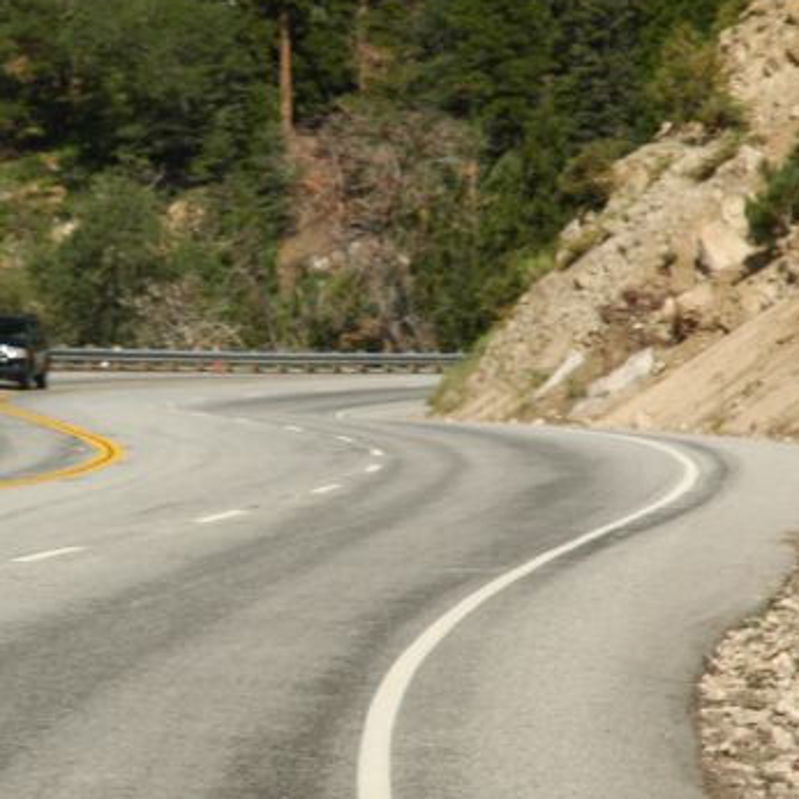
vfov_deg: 9.4
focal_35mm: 186
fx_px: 4857
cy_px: 379
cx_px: 133
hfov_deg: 9.4
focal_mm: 70
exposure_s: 1/200
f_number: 7.1
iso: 250
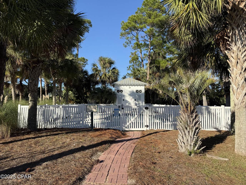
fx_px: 171
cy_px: 92
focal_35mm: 24
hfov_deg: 71.6
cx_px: 123
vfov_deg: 56.8
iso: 80
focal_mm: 6.76
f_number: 1.78
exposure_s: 1/2907
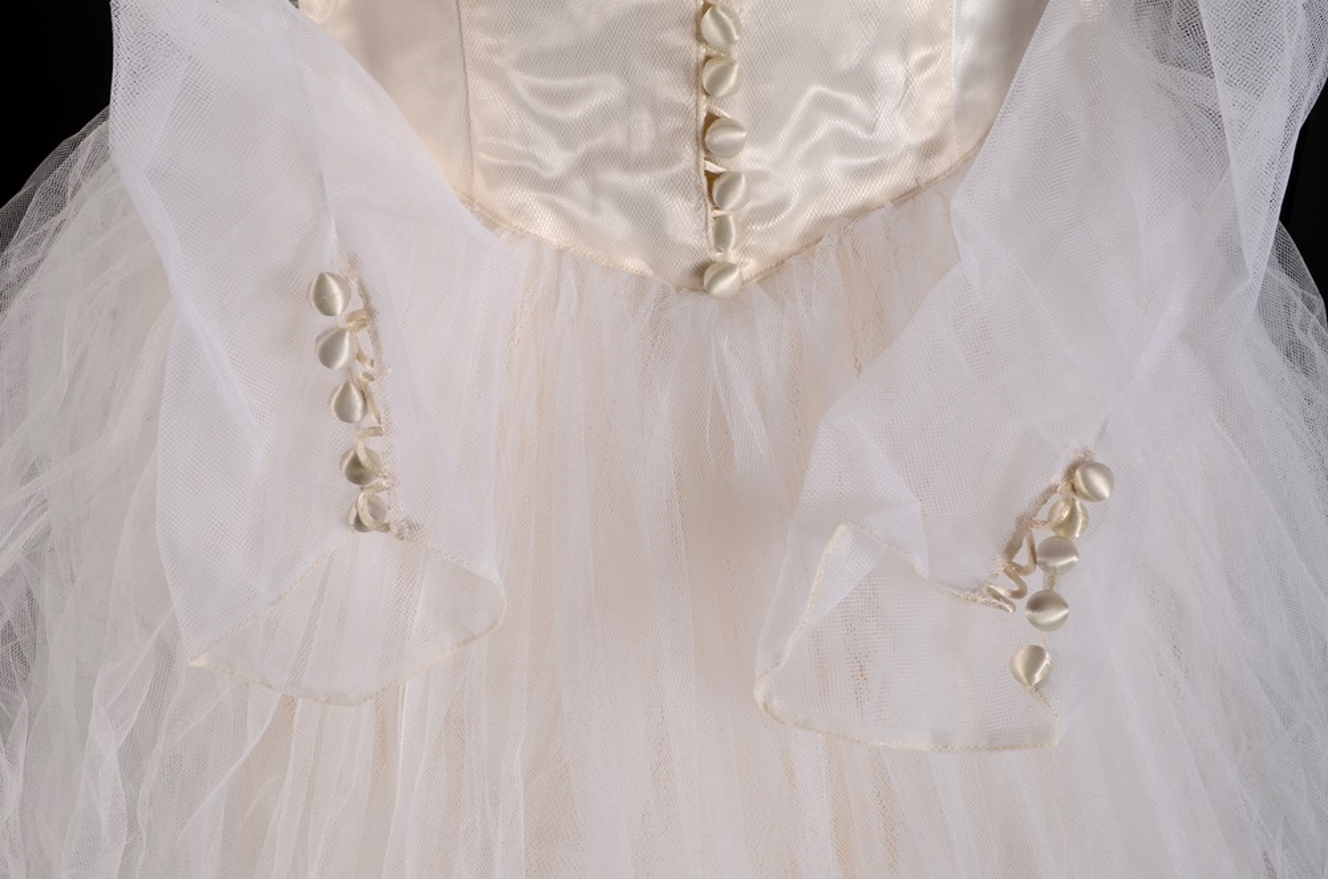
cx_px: 664
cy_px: 440
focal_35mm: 45
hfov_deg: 43.7
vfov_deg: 29.7
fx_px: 1656
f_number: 16
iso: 100
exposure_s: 1/80
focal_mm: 30
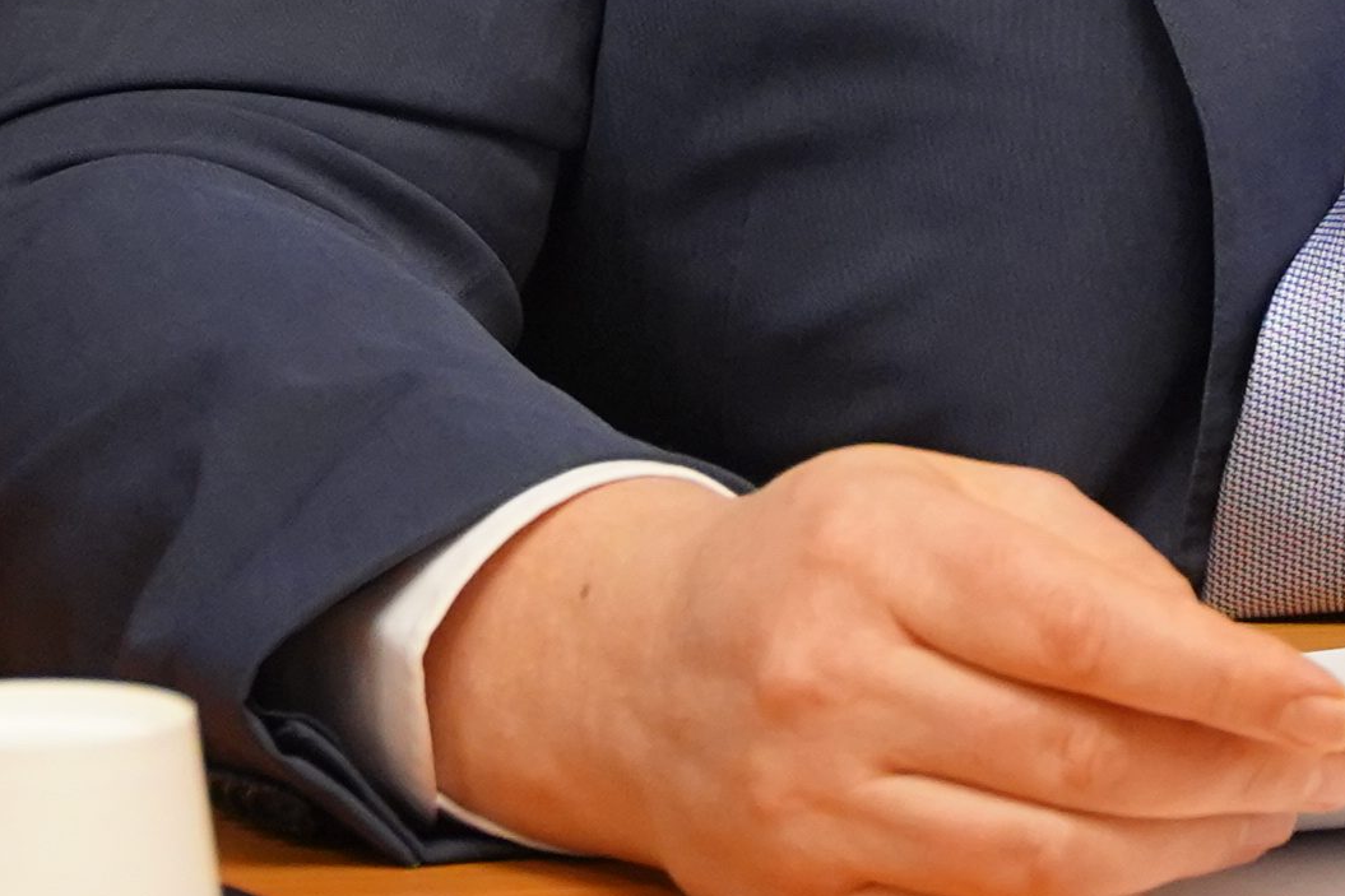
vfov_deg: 2.9
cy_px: -770
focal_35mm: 474
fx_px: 17705
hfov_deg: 4.3
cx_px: 1344
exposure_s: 1/100
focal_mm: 85
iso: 2000
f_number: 4
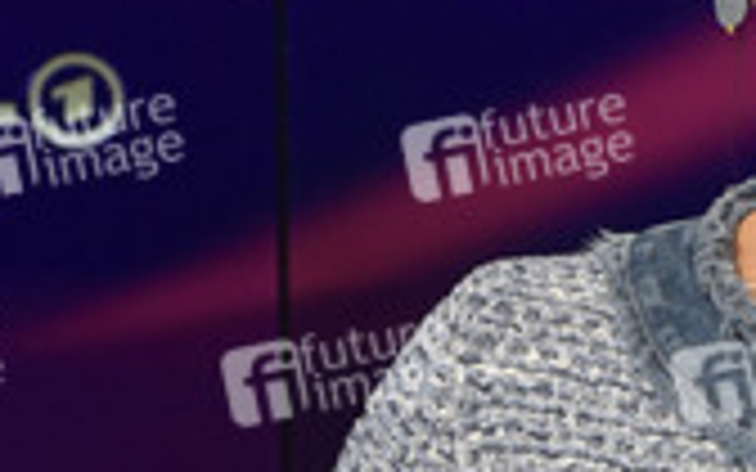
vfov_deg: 11.3
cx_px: 848
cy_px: 36
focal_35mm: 115
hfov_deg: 17.5
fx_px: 2369
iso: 1600
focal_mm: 42
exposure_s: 1/200
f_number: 6.3
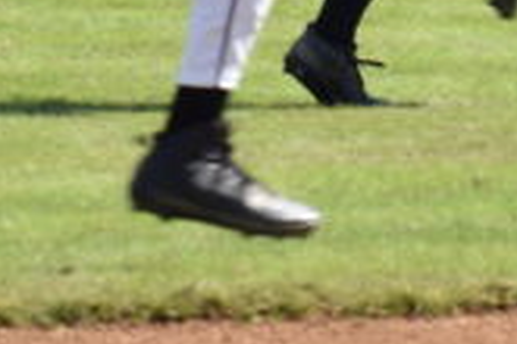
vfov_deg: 1.2
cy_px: -352
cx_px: 282
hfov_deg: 1.8
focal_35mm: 1118
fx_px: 16054
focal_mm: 120
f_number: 6.3
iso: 100
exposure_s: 1/400
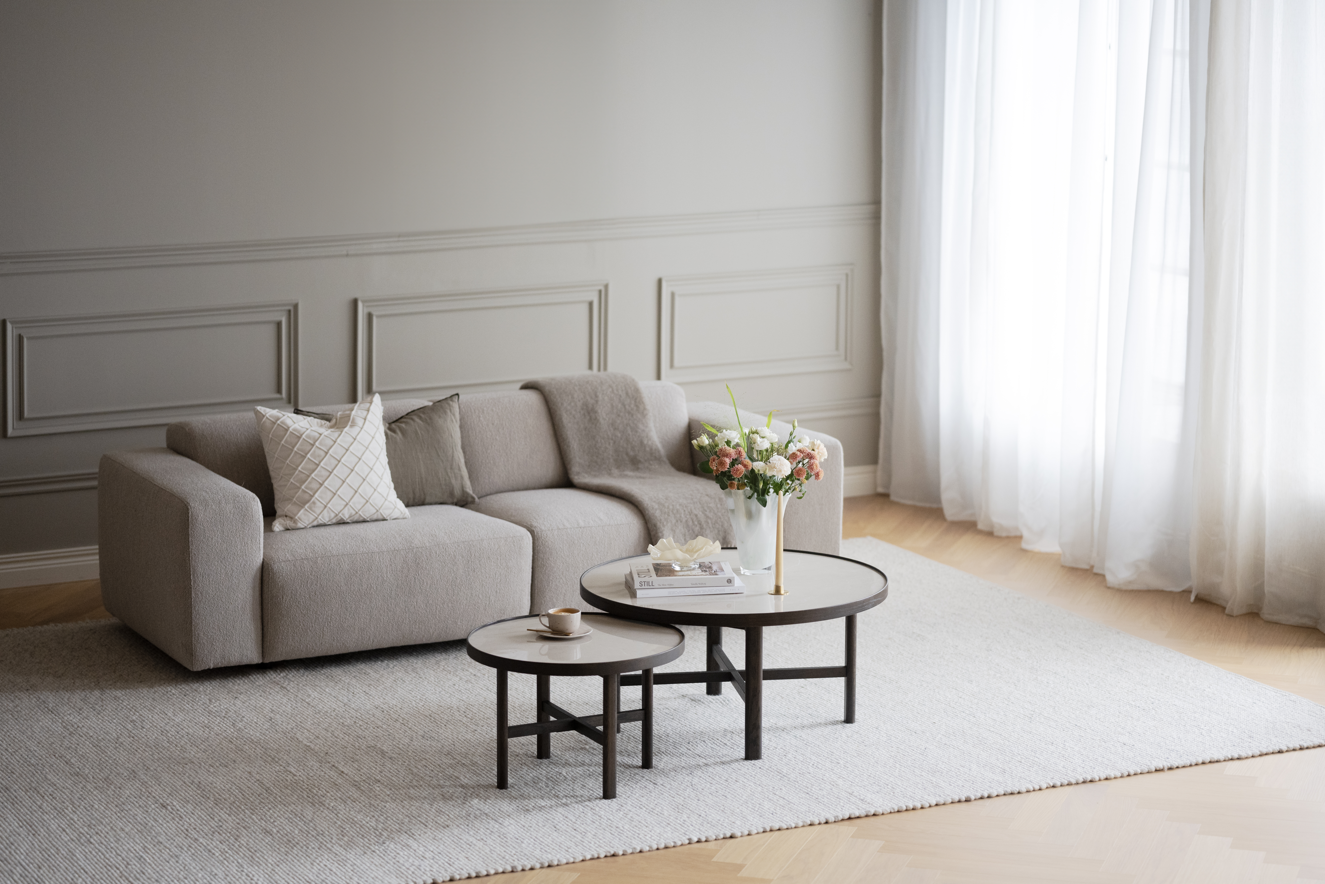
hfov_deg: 23.9
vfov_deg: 16.1
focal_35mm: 85
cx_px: 662
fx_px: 3128
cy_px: 442
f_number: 1.8
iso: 800
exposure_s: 1/100
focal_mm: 85
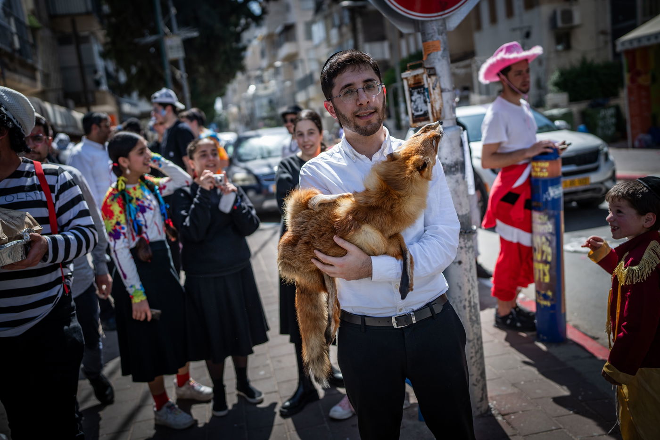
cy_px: 220
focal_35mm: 35
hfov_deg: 54.4
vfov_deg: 37.8
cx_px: 330
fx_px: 642
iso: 200
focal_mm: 35
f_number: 2
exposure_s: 1/4000
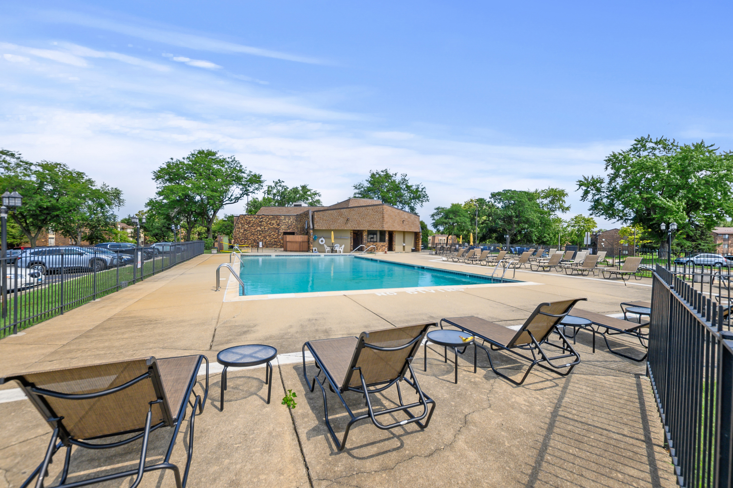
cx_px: 366
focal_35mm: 15
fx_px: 305
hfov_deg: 100.4
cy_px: 244
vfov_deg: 77.3
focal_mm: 10
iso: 250
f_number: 8
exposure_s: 1/640
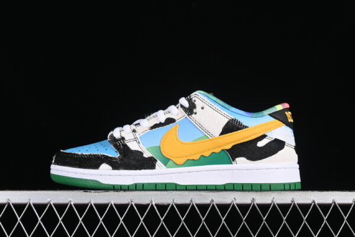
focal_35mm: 75
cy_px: 118
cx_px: 178
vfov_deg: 18.2
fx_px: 740
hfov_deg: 27.0
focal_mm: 50
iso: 160
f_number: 7.1
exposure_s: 1/80
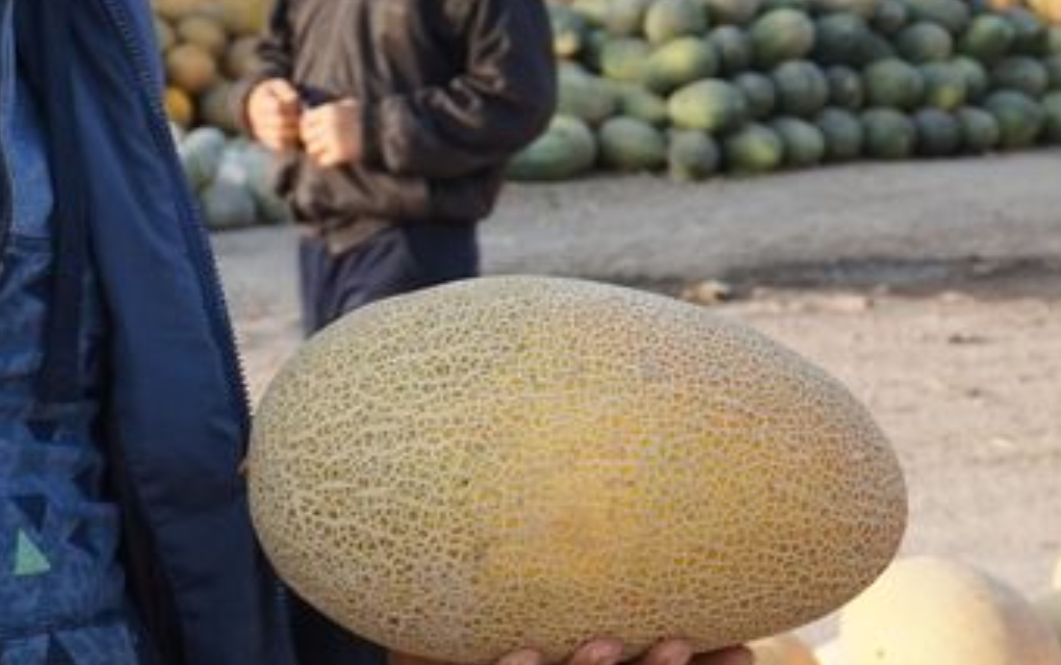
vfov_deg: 9.2
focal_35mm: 143
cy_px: 244
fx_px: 4124
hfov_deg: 14.6
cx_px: 275
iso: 100
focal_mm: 31
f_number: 7.1
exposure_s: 1/80
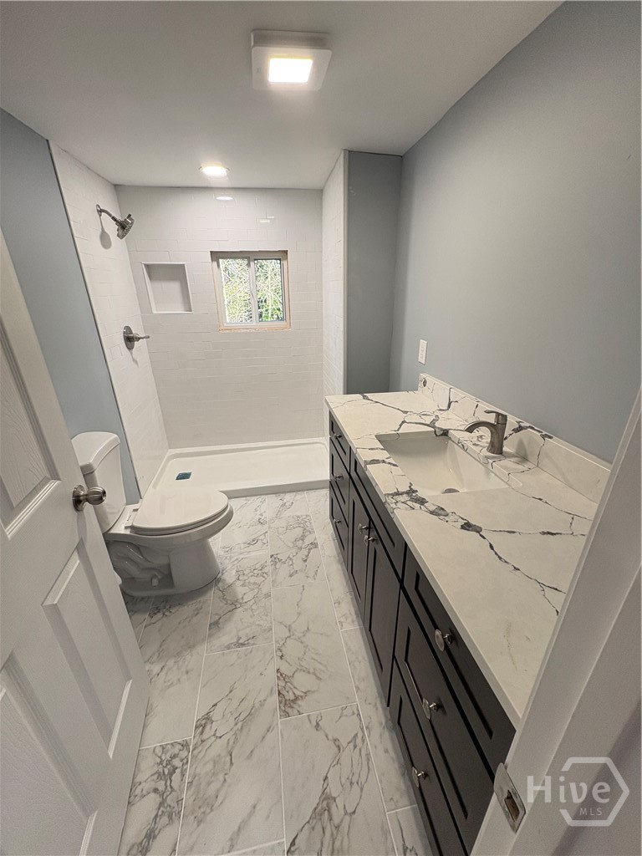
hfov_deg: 85.7
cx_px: 321
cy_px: 428
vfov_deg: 102.1
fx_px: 346
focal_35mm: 14
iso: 125
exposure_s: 1/60
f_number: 2.2
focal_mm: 2.22
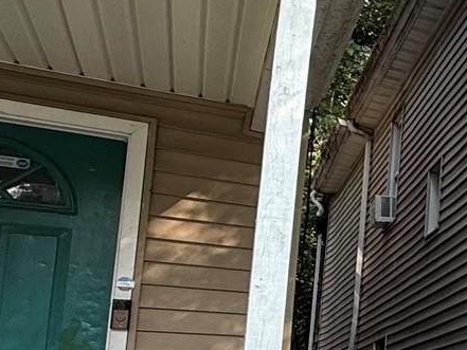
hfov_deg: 19.8
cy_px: 307
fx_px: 877
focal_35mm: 65
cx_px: 885
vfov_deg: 22.1
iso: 50
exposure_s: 1/344
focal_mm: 2.22
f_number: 2.2
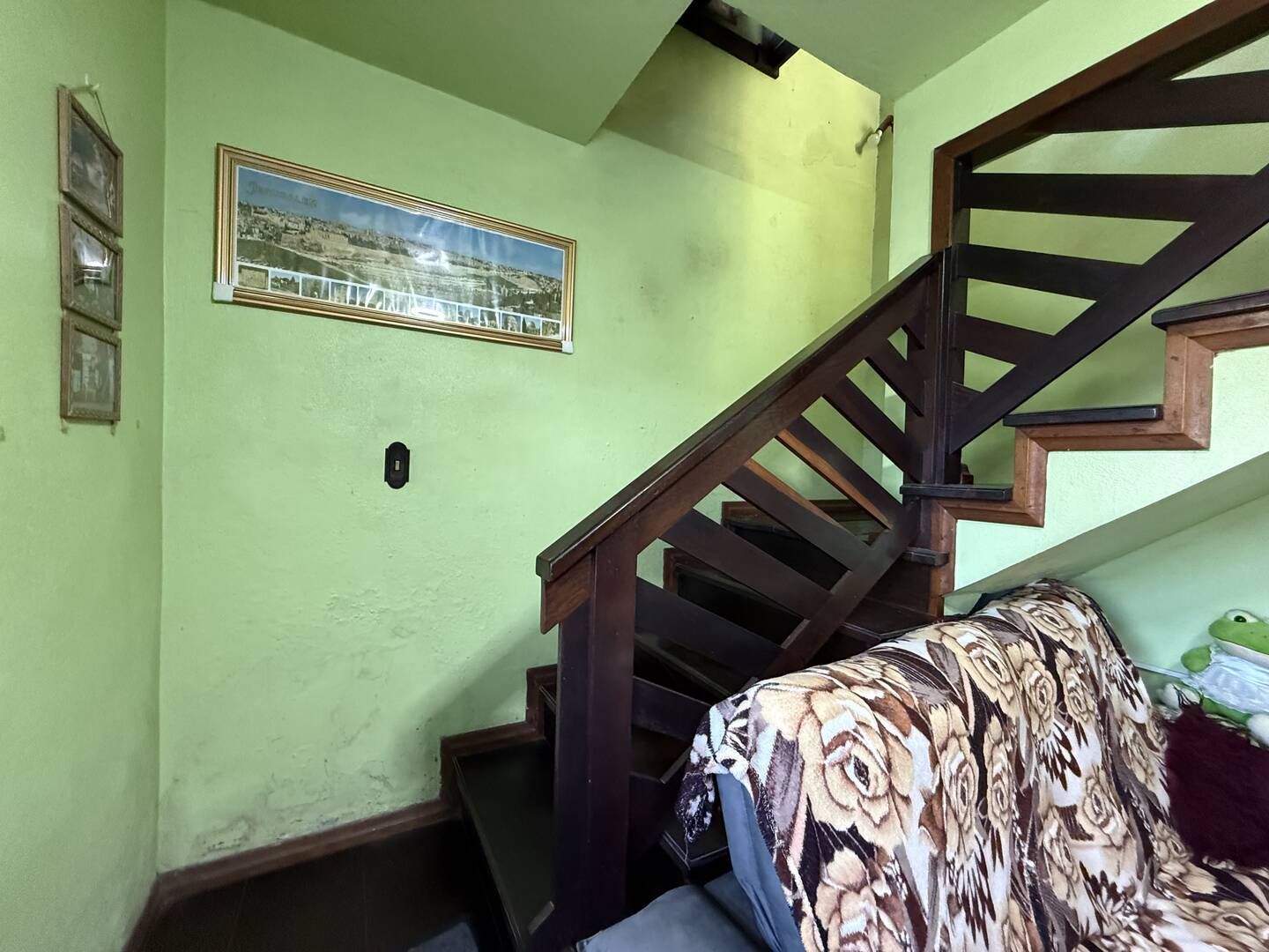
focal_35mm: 14
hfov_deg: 102.1
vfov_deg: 85.7
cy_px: 476
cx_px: 634
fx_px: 513
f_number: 2.2
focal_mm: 2.22
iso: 640
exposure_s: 1/60
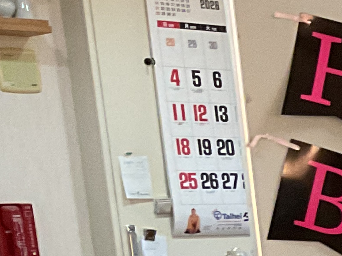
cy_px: 545
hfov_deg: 10.7
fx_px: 1492
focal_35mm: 151
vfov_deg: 9.1
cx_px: 875
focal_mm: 3
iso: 160
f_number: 1.8
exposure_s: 1/50
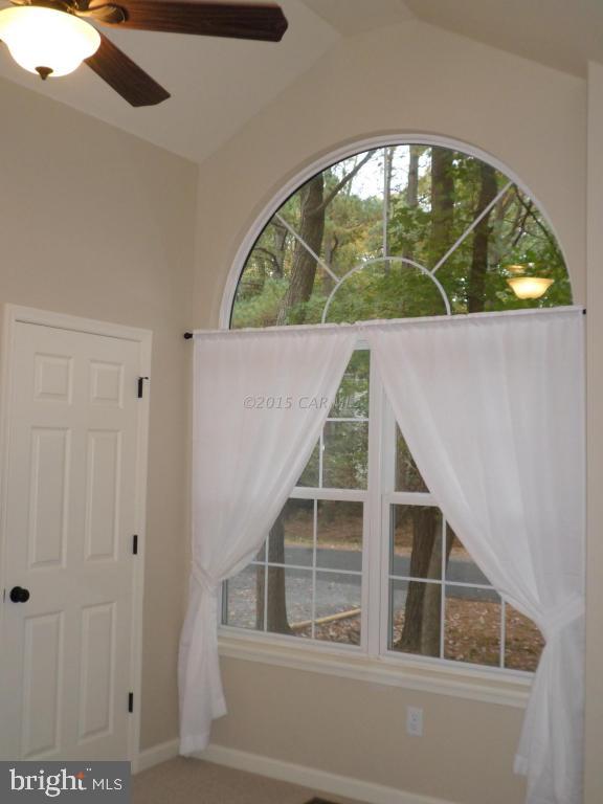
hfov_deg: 39.7
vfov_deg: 51.4
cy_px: 402
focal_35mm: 36
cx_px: 302
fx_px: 836
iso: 240
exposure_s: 1/45
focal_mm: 6.5
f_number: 3
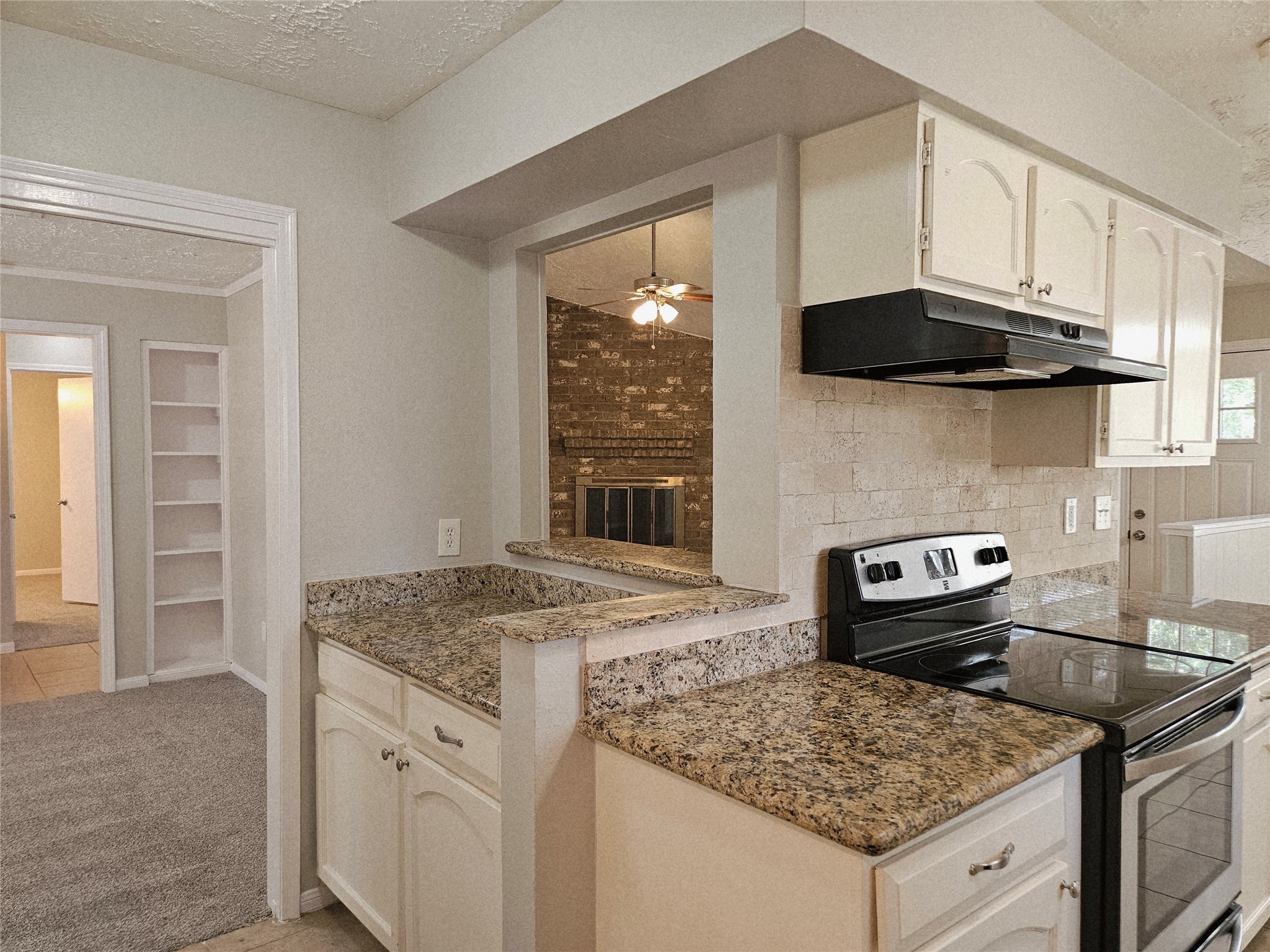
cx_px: 635
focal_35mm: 23
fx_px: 844
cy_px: 476
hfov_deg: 73.9
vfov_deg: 58.9
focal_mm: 5.4
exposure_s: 1/120
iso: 320
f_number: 1.8
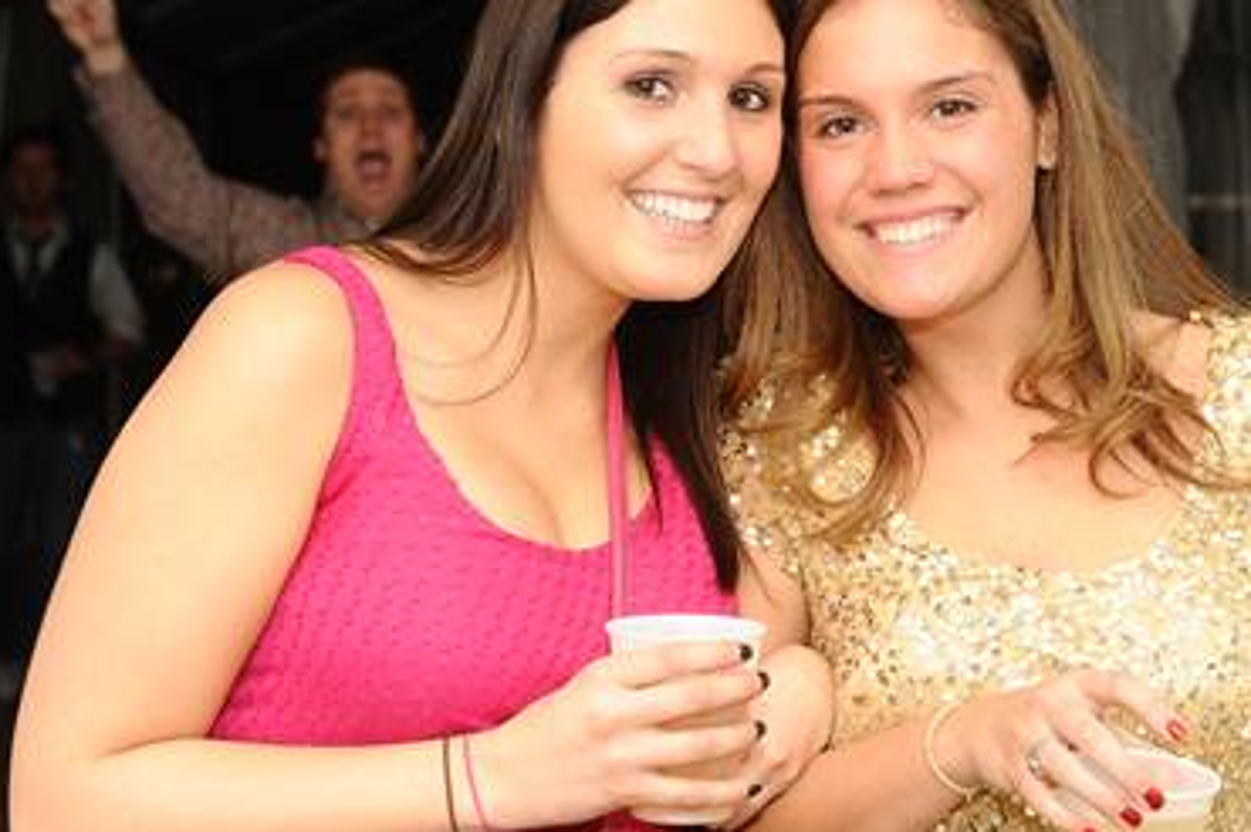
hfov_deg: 19.6
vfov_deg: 13.1
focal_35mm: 104
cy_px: 348
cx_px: 781
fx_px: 3611
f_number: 8
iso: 1100
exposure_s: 1/250
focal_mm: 70
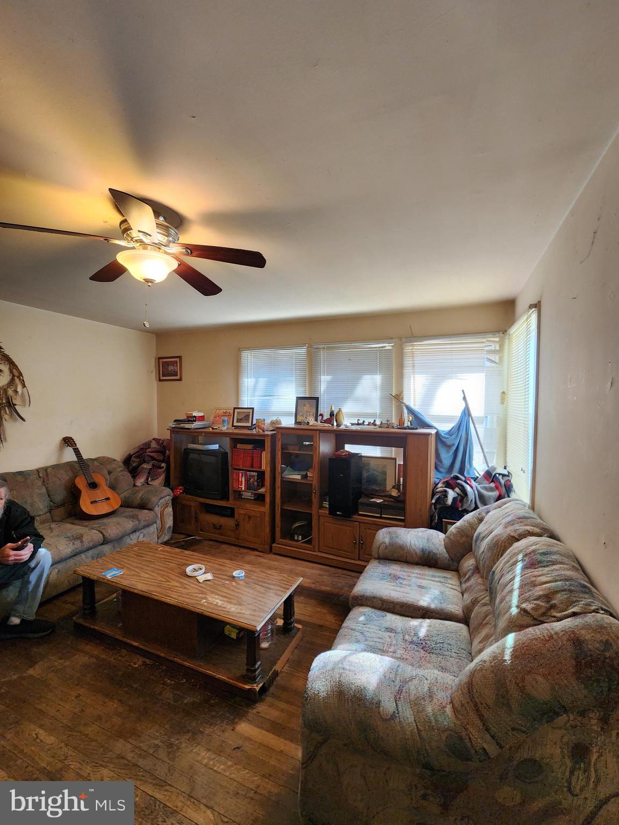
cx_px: 310
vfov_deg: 106.2
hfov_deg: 89.9
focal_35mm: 13
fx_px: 310
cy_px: 412
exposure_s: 1/60
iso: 200
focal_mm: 2.2
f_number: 2.2
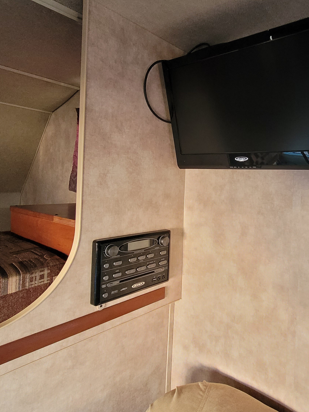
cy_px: 179
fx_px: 274
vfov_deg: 73.6
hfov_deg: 55.8
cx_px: 234
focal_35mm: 23
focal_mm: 1.74
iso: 320
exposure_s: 1/59
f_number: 2.2
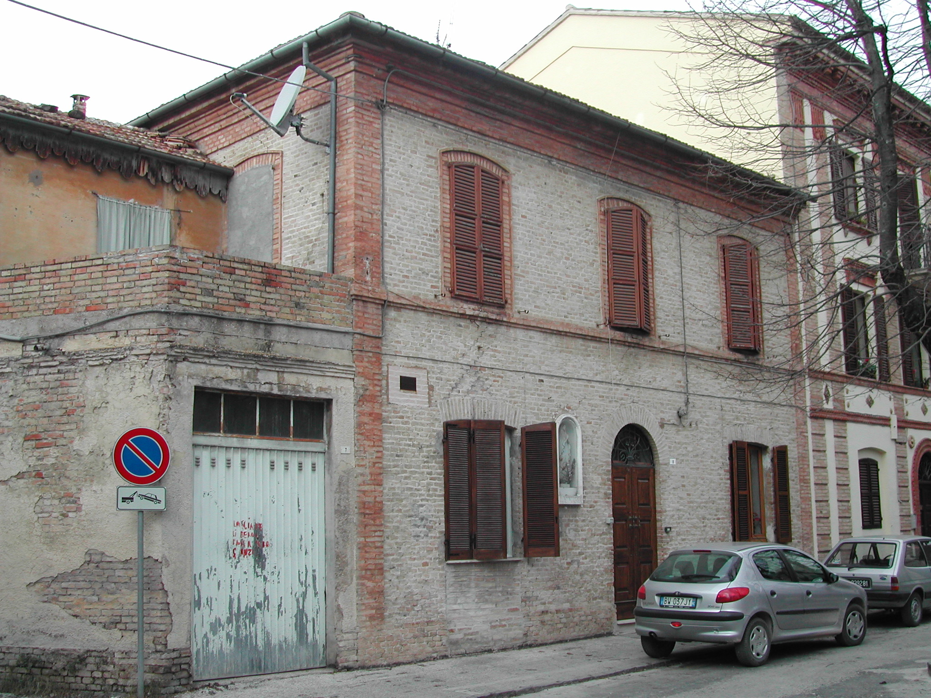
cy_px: 349
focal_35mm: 42
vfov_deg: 34.3
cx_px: 466
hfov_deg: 44.8
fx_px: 1130
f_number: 2.9
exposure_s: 1/369
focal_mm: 9
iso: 100
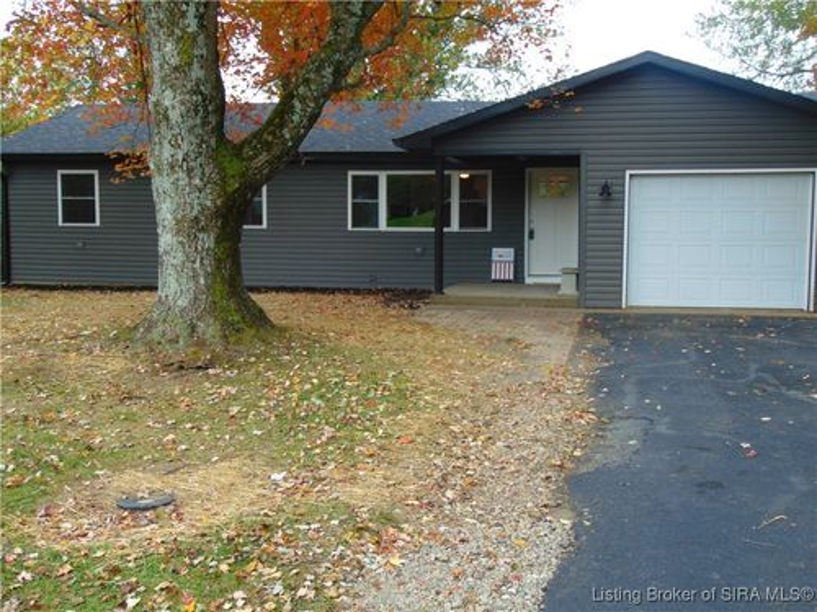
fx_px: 991
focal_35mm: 42
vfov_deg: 34.3
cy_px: 306
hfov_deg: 44.8
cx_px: 408
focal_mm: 7.6
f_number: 3.3
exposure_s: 1/50
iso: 80
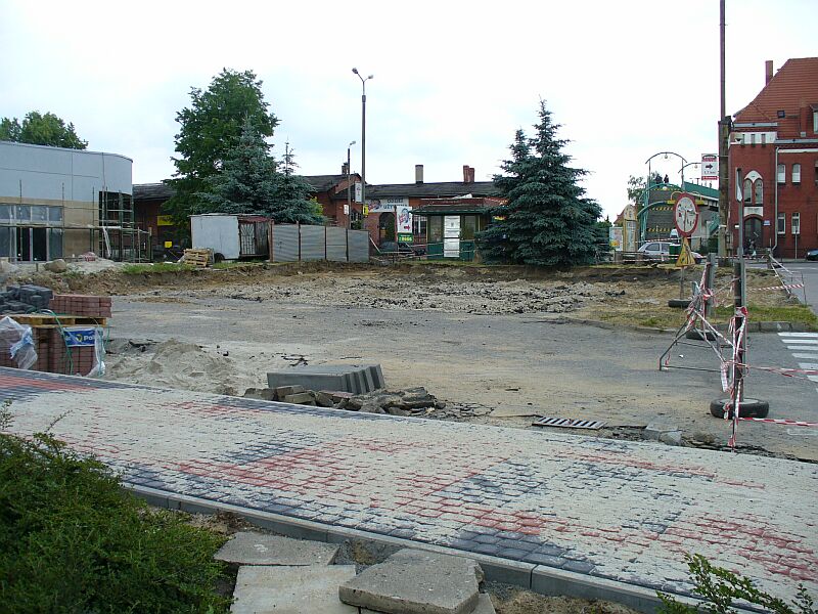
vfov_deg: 38.7
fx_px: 874
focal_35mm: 37
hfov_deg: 50.1
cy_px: 307
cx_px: 409
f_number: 2.8
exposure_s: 1/250
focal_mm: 6.1
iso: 80
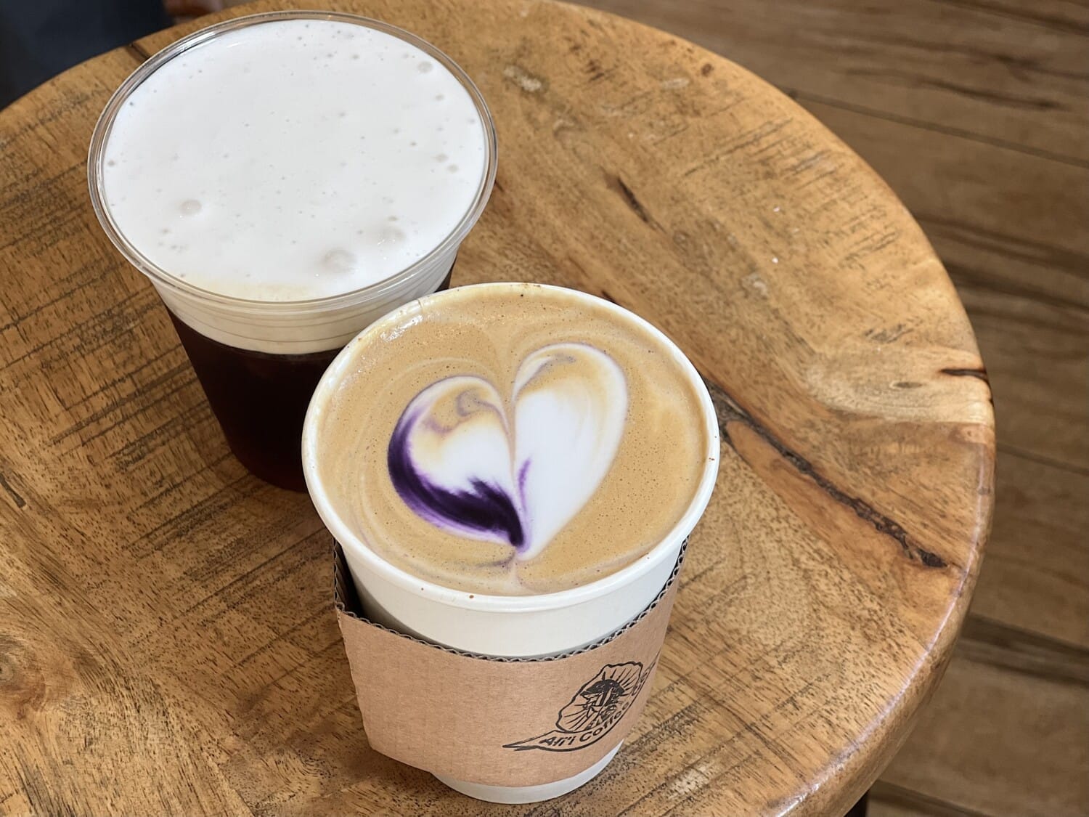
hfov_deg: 25.3
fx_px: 2422
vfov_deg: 19.1
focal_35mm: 77
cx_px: 544
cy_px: 408
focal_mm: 9
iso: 80
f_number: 2.8
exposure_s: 1/120
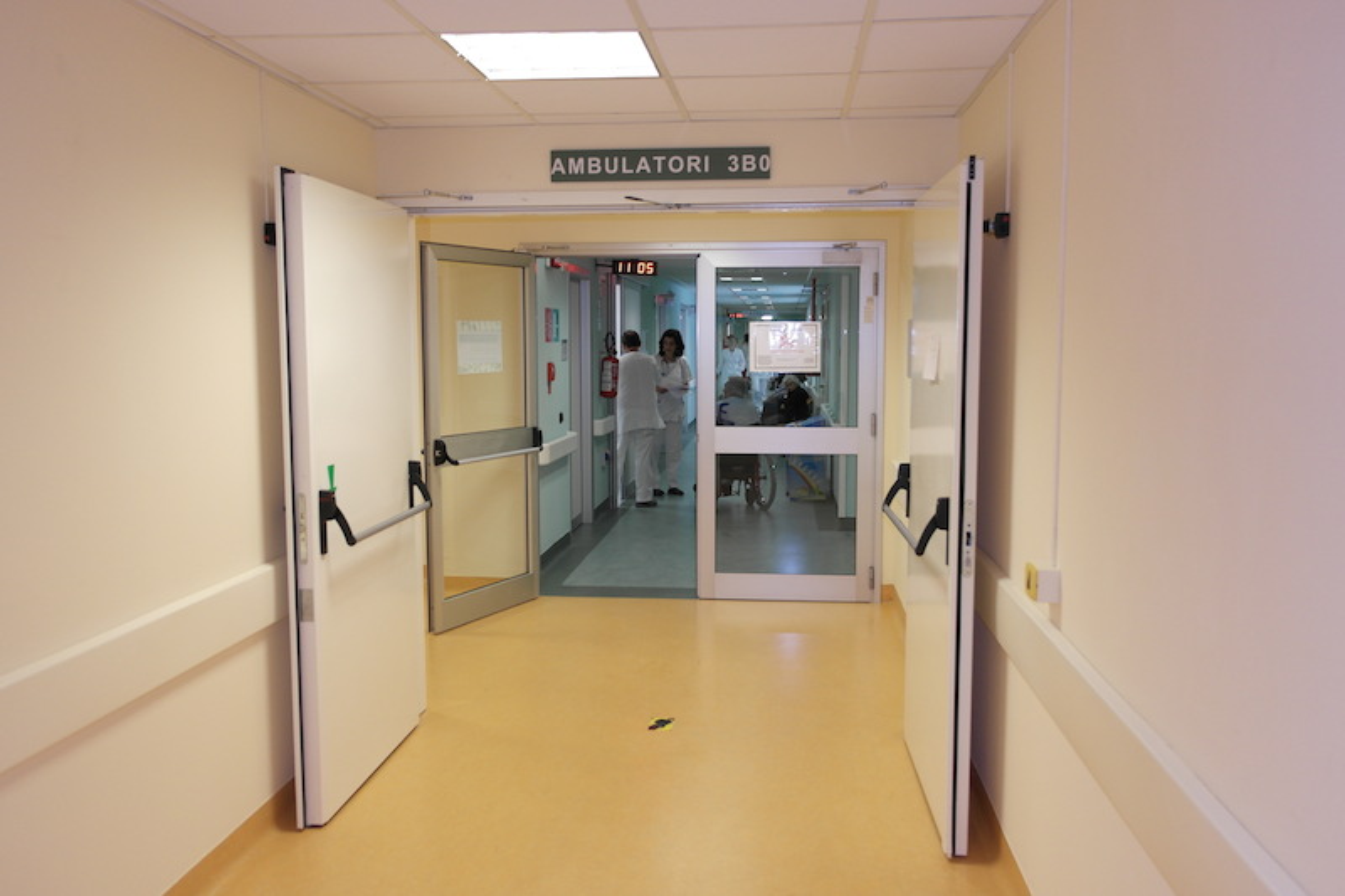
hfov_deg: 61.9
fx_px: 1121
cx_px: 672
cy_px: 448
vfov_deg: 43.6
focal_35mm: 30
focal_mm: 20
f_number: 3.5
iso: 400
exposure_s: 1/60
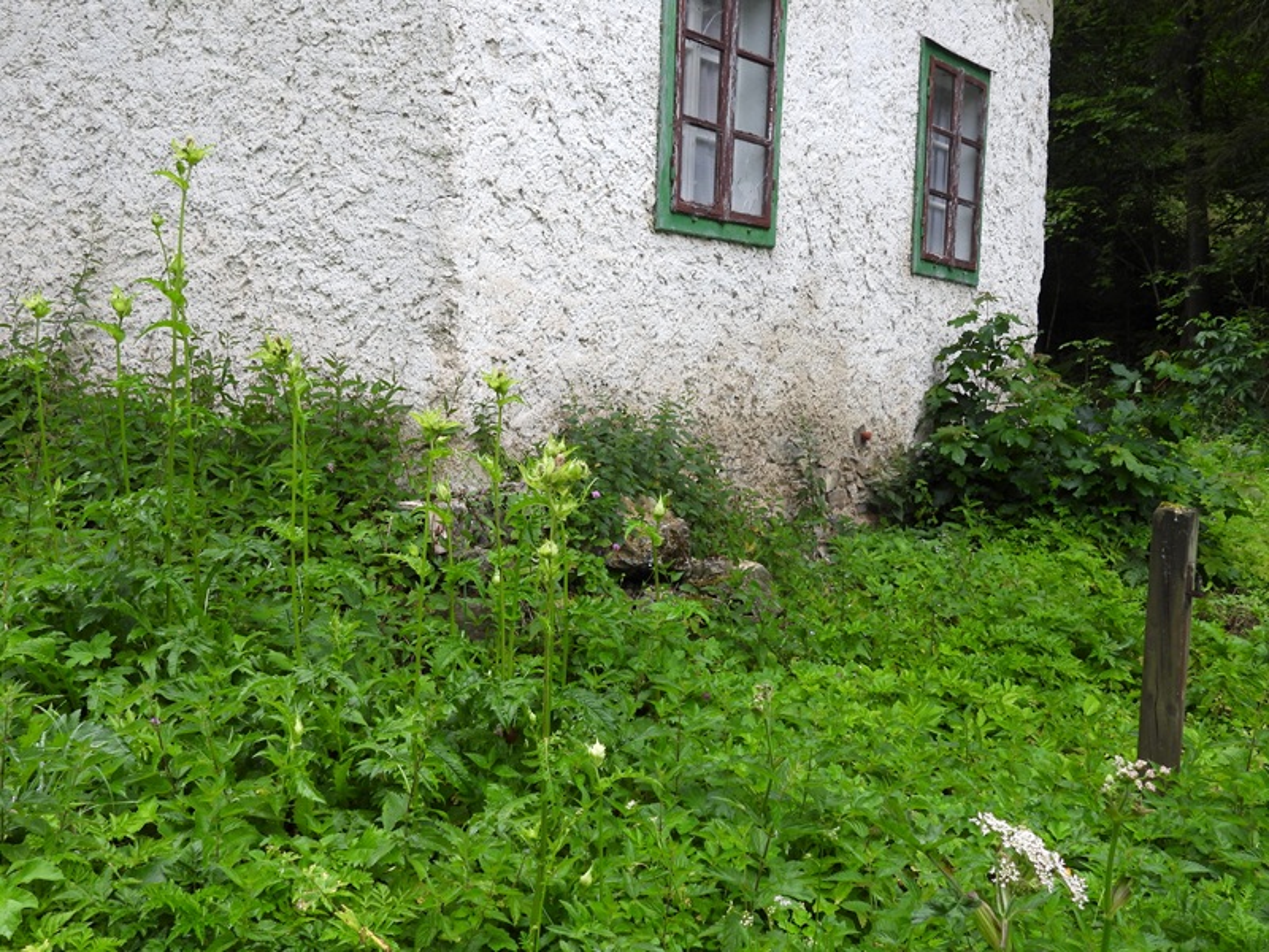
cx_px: 634
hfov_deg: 46.8
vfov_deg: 36.0
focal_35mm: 40
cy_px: 476
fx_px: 1466
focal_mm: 7.1
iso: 100
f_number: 3.2
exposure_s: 1/80
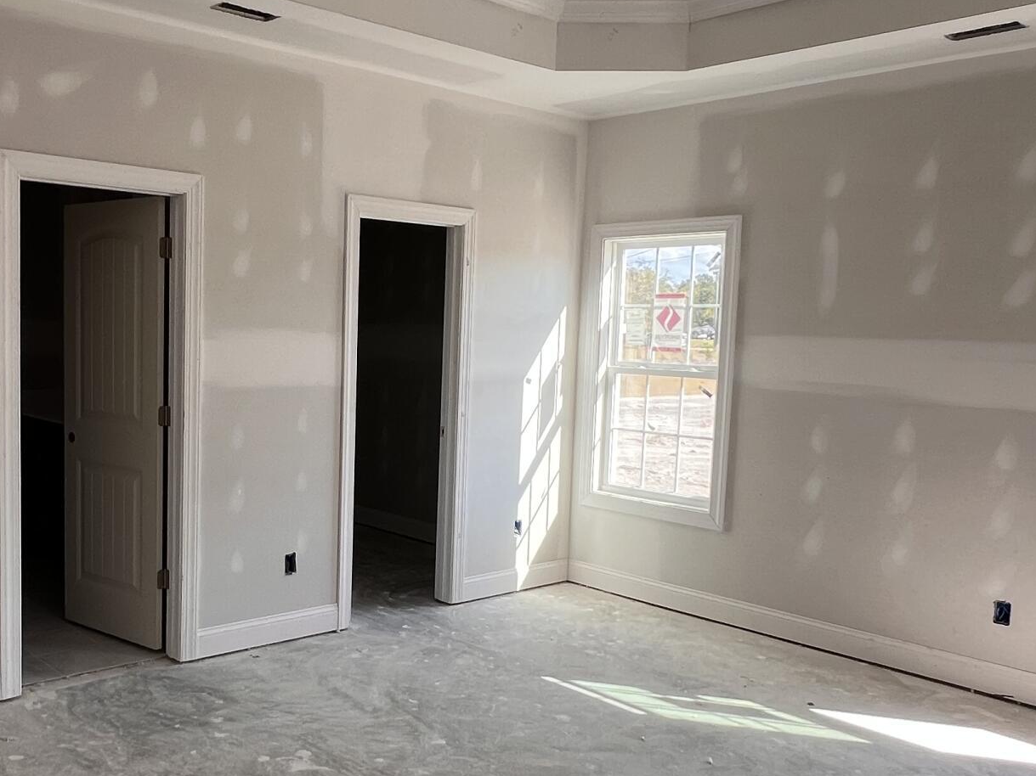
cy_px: 430
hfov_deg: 55.8
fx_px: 958
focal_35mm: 32
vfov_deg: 44.1
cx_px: 357
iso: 32
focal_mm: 1.57
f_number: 1.8
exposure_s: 1/168
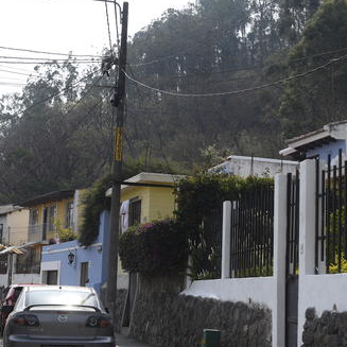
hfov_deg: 26.5
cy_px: 173
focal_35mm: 65
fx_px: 737
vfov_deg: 26.5
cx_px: 180
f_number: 6.3
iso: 50
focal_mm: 50
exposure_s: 1/320
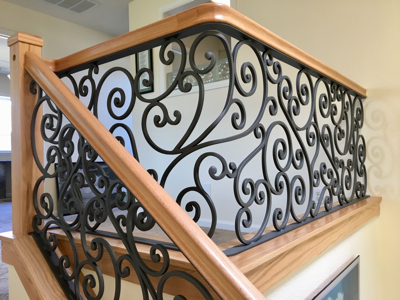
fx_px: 335
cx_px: 200
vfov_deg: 48.2
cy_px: 150
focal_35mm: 29
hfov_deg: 61.7
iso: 80
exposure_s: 1/30
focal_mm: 4.15
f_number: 2.2
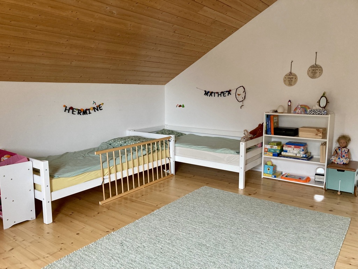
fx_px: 290
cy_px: 134
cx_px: 179
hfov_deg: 63.4
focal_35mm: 28
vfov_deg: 49.7
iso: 160
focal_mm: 3.99
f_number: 1.8
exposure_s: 1/60
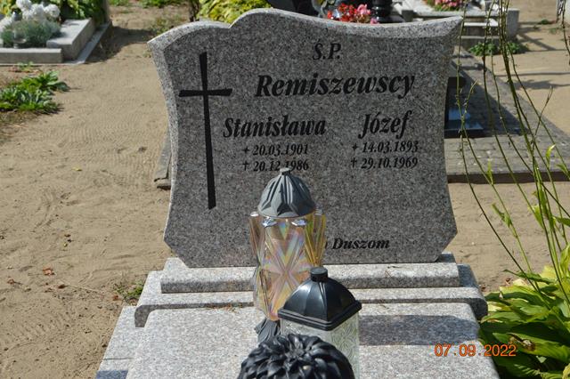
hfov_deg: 33.4
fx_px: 949
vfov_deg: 22.6
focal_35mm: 60
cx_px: 285
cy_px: 190
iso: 100
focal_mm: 40
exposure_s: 1/250
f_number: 7.1
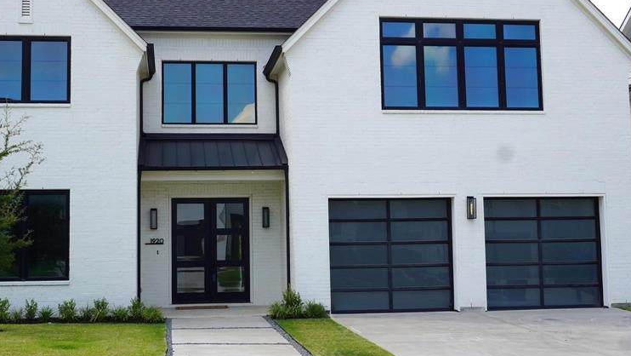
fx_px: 870
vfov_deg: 23.1
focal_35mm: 52
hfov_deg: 39.8
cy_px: 159
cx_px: 279
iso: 100
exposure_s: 1/125
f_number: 9
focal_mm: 24
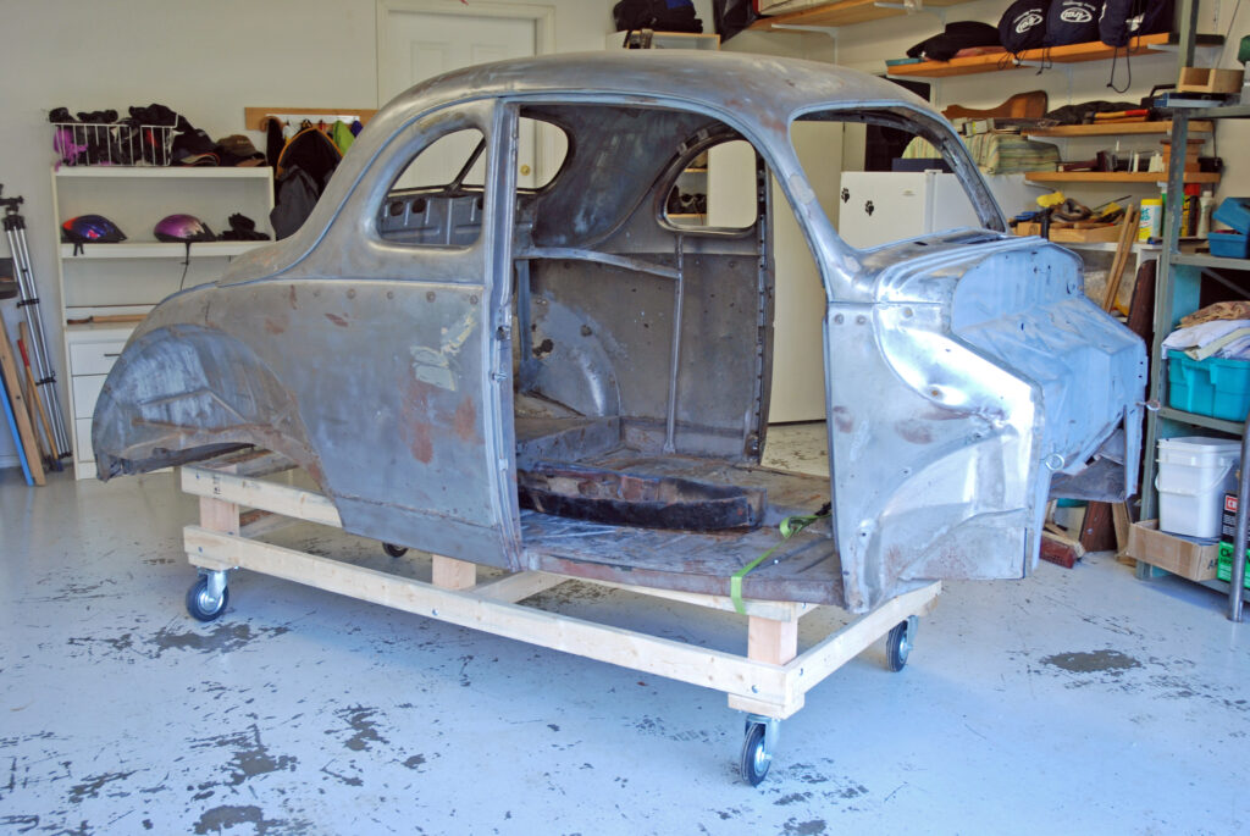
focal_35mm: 40
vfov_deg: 33.1
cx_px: 625
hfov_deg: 47.9
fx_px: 1408
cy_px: 418
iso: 200
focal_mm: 27
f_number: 3.8
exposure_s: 1/30
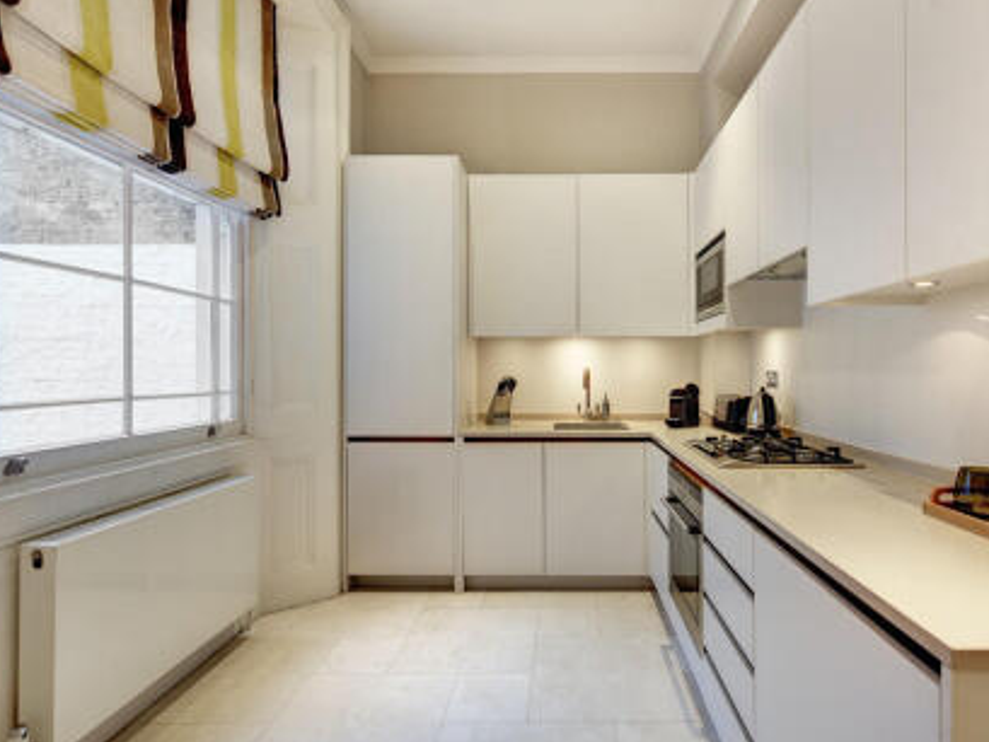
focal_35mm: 19
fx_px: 543
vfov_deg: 68.7
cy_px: 376
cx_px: 559
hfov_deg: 84.2
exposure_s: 1/20
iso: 800
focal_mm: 17
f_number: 8
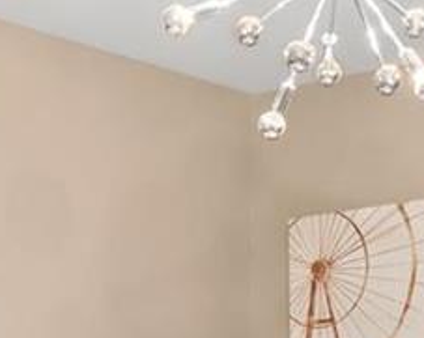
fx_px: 1328
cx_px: 275
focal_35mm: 106
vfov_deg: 13.7
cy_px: 486
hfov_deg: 18.1
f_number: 7.1
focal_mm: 8
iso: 400
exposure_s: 1/2
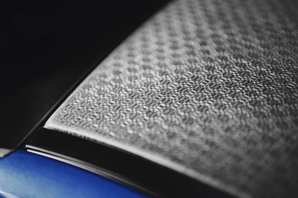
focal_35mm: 50
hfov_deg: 39.6
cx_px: 149
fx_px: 414
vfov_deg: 27.0
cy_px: 99
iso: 160
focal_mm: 50
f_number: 1.2
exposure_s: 1/1000
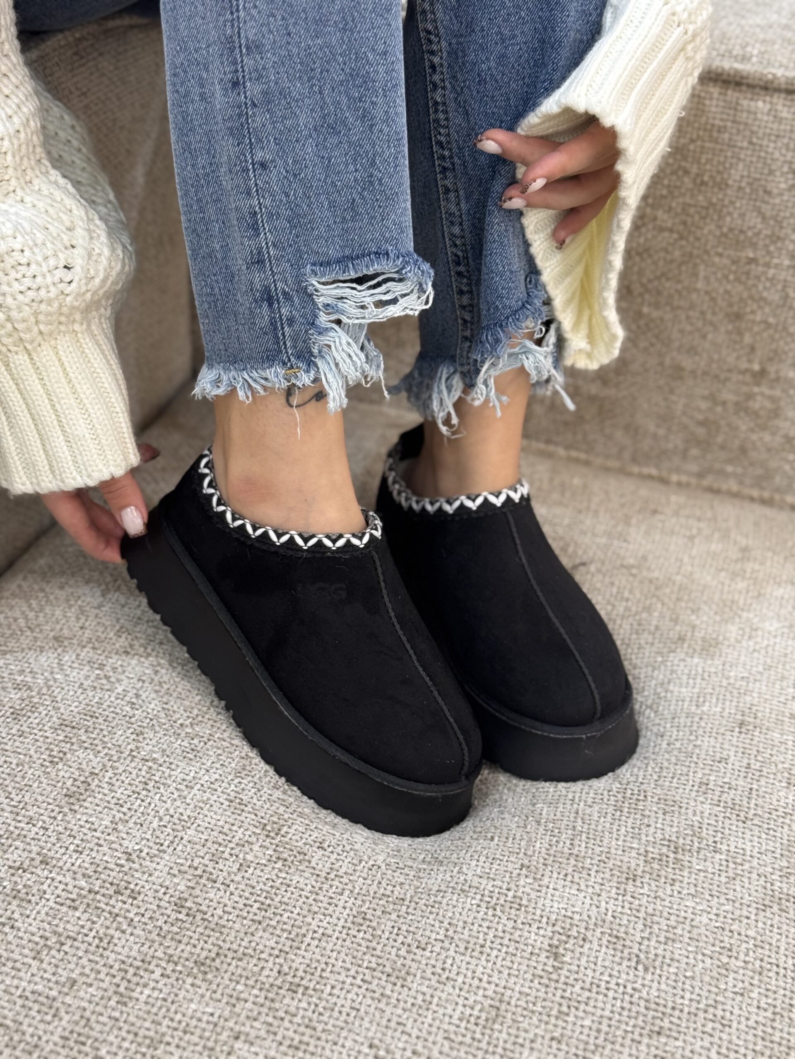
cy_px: 530
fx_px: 1470
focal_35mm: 48
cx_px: 398
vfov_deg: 39.7
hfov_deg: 30.3
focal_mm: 6.76
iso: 100
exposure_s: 1/50
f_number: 1.78
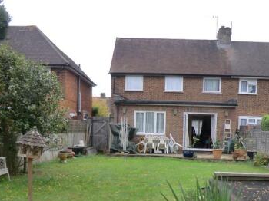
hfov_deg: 46.7
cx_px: 151
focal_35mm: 40
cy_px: 164
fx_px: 311
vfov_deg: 34.7
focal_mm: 4.3
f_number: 3.2
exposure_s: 1/160
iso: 64
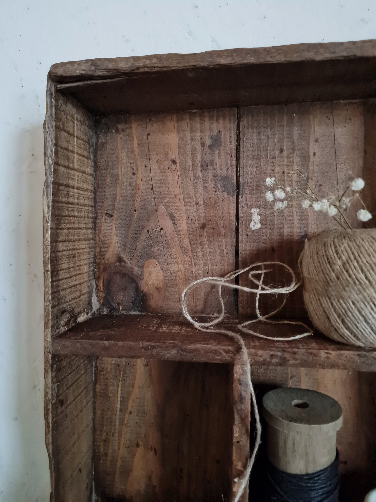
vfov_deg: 67.3
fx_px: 377
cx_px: 188
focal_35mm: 26
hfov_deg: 53.1
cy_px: 251
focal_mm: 5.4
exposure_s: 1/25
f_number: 1.8
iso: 1600
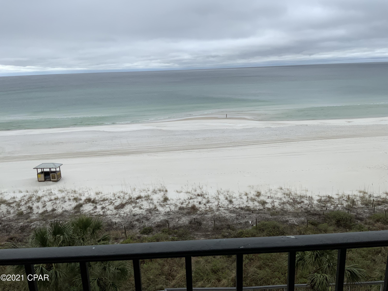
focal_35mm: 29
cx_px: 194
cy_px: 146
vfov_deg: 48.2
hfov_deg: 61.7
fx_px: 325
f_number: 1.8
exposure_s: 1/842
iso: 16
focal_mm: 3
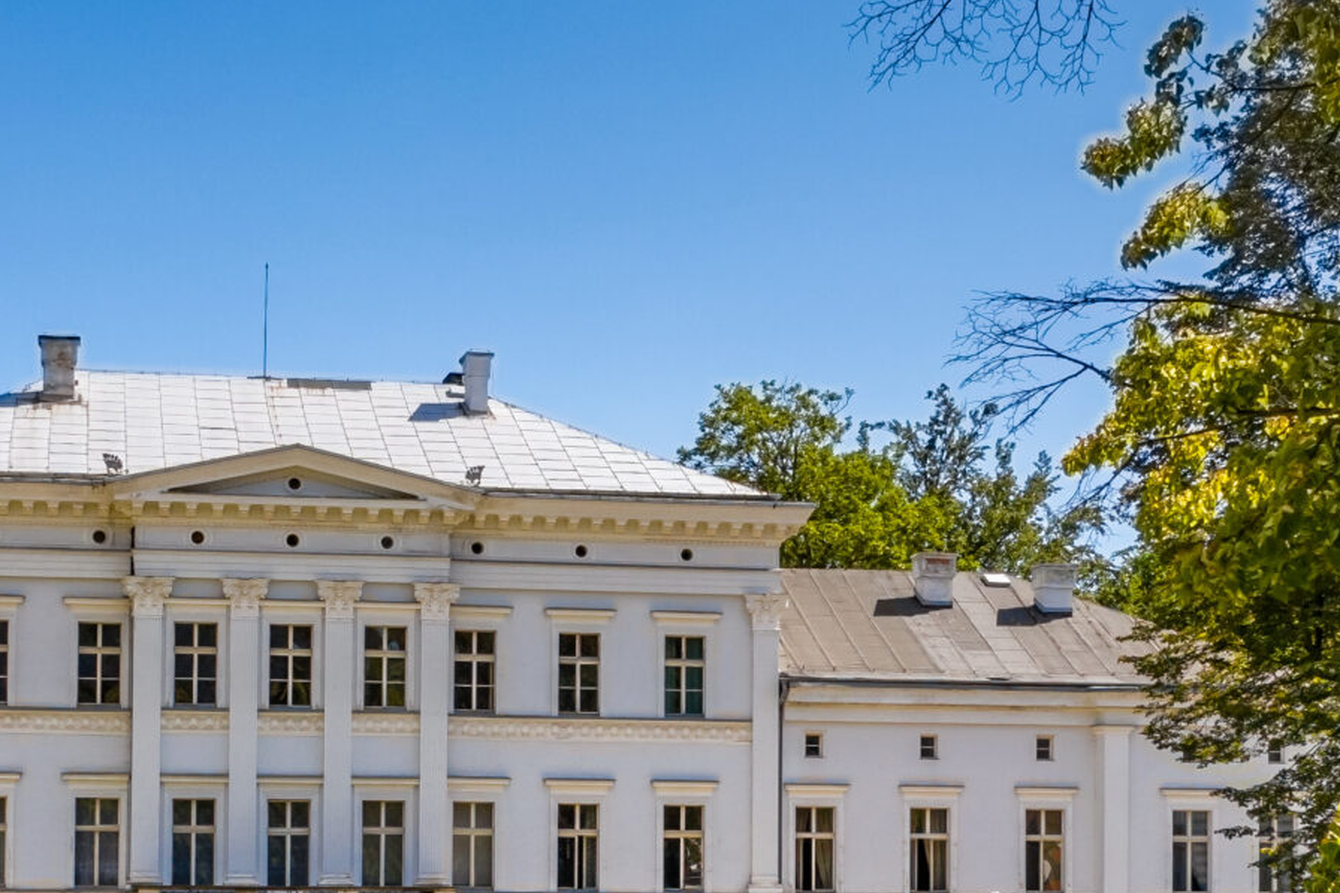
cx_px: 654
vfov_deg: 16.8
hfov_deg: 25.4
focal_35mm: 80
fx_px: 2977
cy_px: 783
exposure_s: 1/1600
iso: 100
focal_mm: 10.26
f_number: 3.5
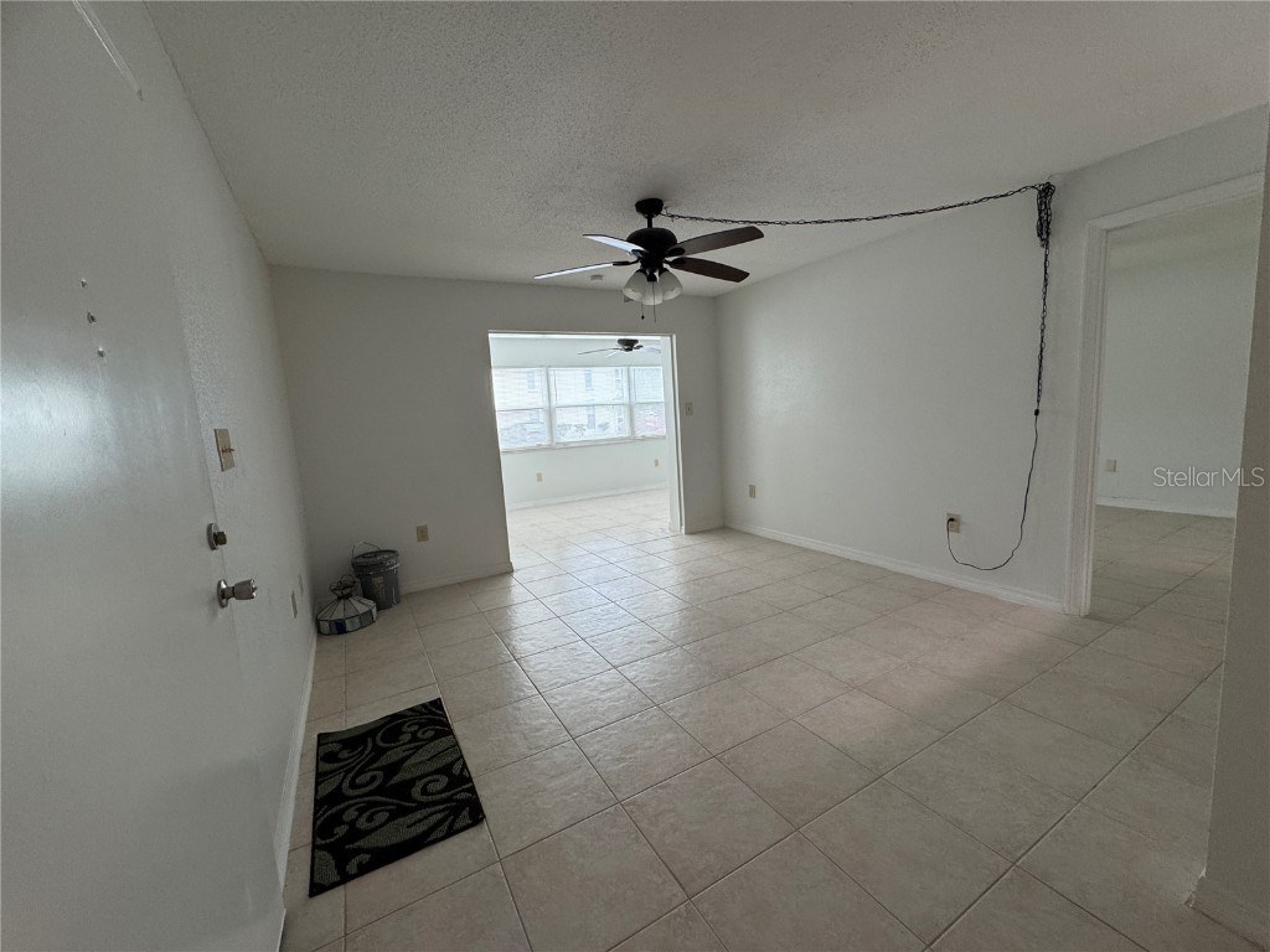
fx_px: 514
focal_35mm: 14
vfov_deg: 85.7
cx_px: 635
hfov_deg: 102.1
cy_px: 476
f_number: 2.2
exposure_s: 1/120
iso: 160
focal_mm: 2.22
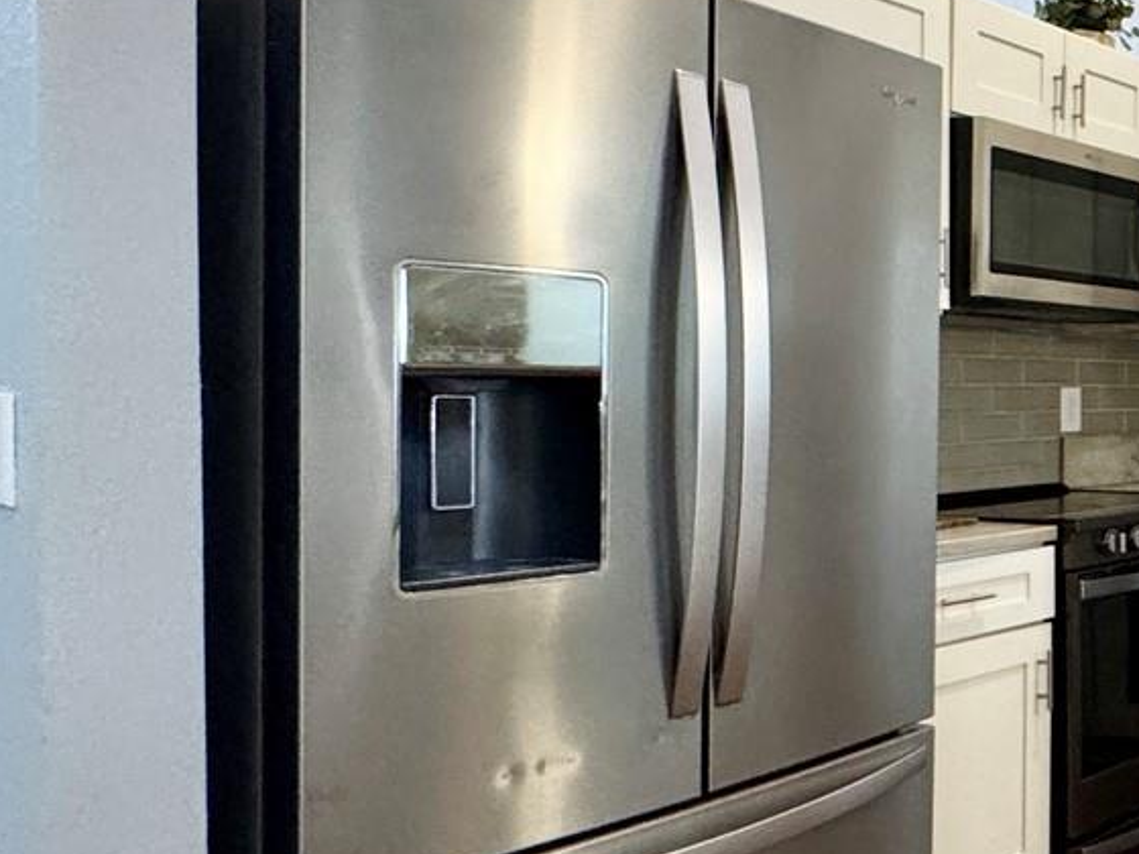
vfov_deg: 36.0
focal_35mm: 40
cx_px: 1554
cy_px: 411
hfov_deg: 32.2
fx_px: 1316
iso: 500
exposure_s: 1/60
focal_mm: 2.22
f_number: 2.2
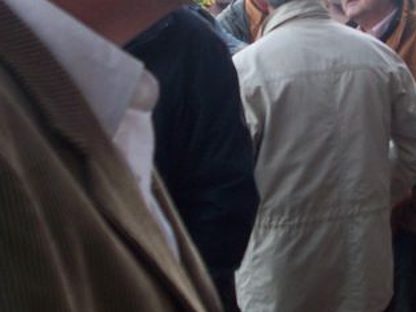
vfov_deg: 15.4
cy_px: 47
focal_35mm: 95
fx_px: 1142
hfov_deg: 20.4
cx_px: 349
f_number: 2.8
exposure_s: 1/235
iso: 80
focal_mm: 6.2
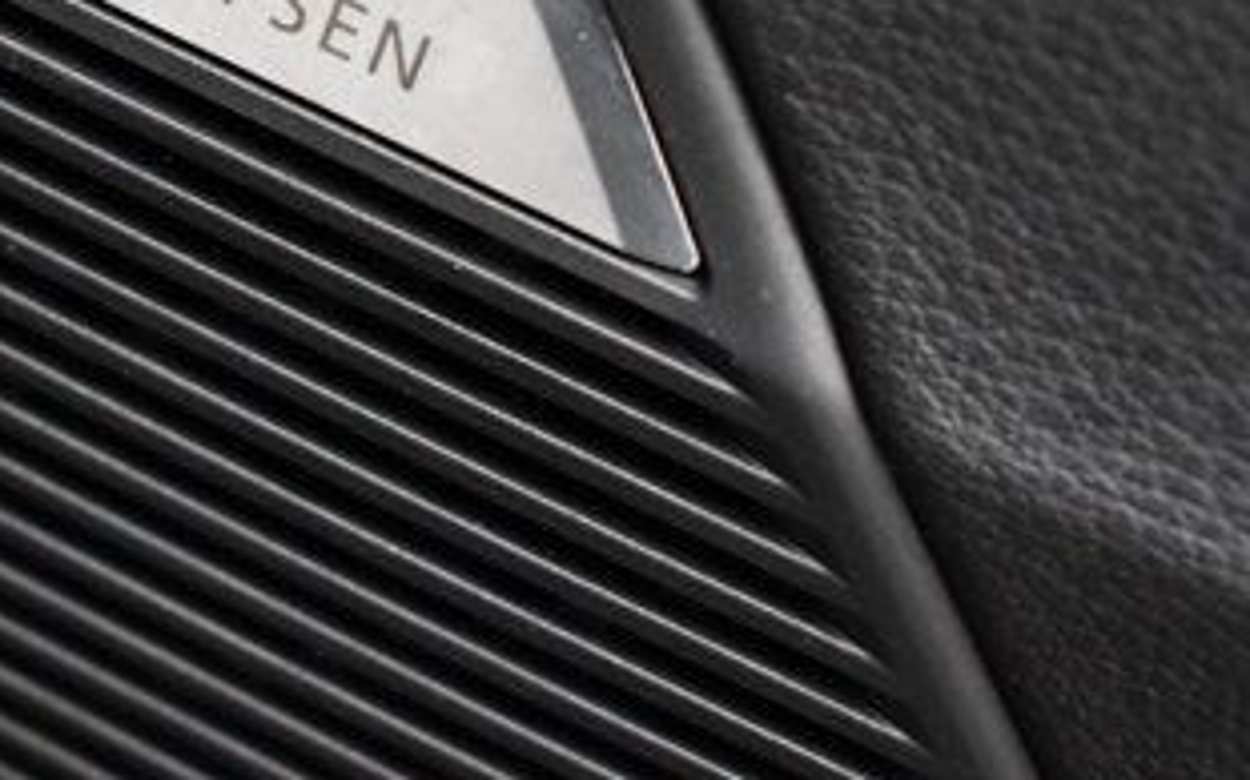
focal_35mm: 172
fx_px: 5856
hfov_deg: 12.1
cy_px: -54
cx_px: 92
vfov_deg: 7.6
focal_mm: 55
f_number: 5.6
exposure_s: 1/125
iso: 2200
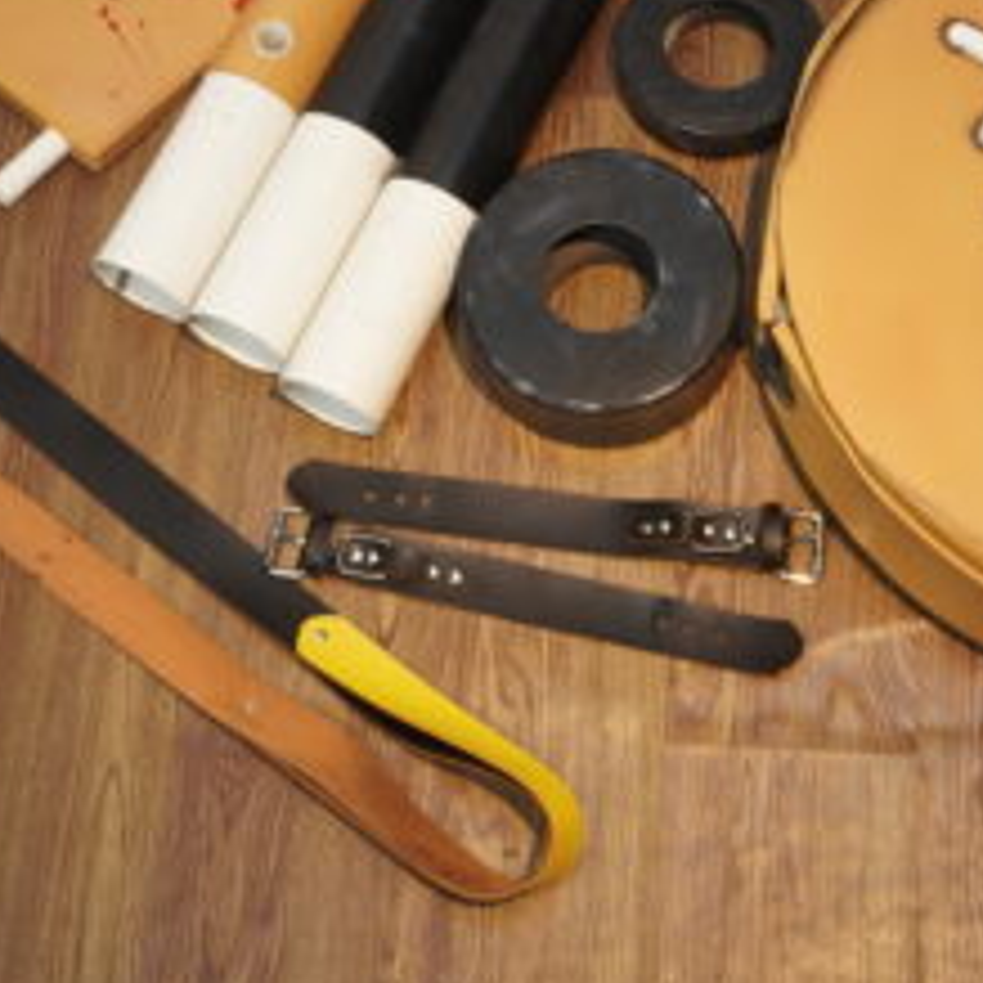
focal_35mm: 70
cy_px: 148
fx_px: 2249
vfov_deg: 24.1
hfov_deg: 24.6
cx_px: 557
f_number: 4
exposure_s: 1/100
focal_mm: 20
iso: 400
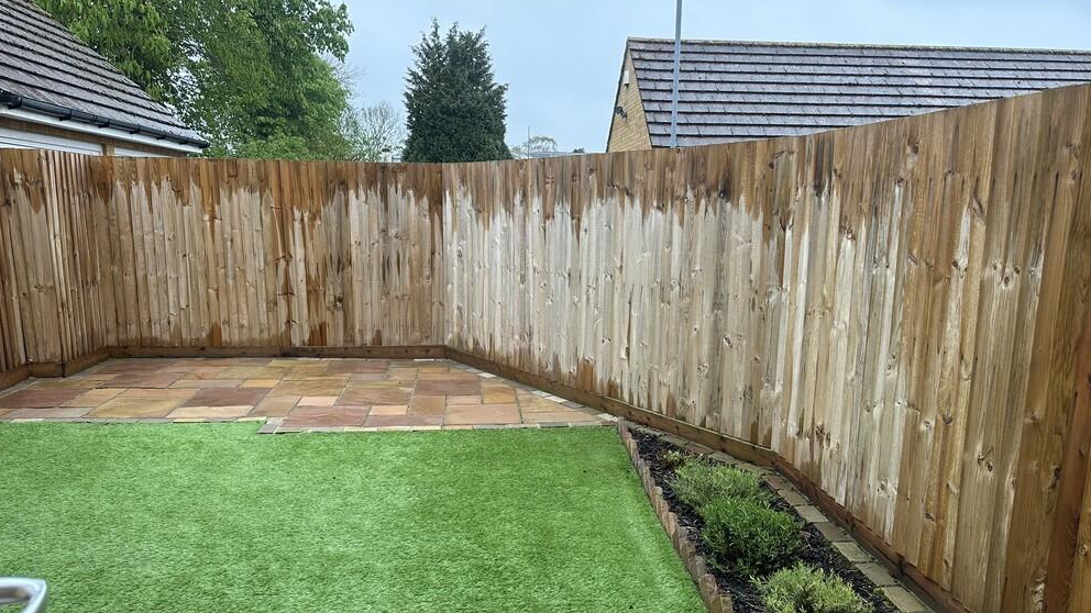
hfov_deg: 69.9
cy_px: 355
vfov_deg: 42.8
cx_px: 538
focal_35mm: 27
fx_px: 781
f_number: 1.78
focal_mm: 6.86
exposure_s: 1/236
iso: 80
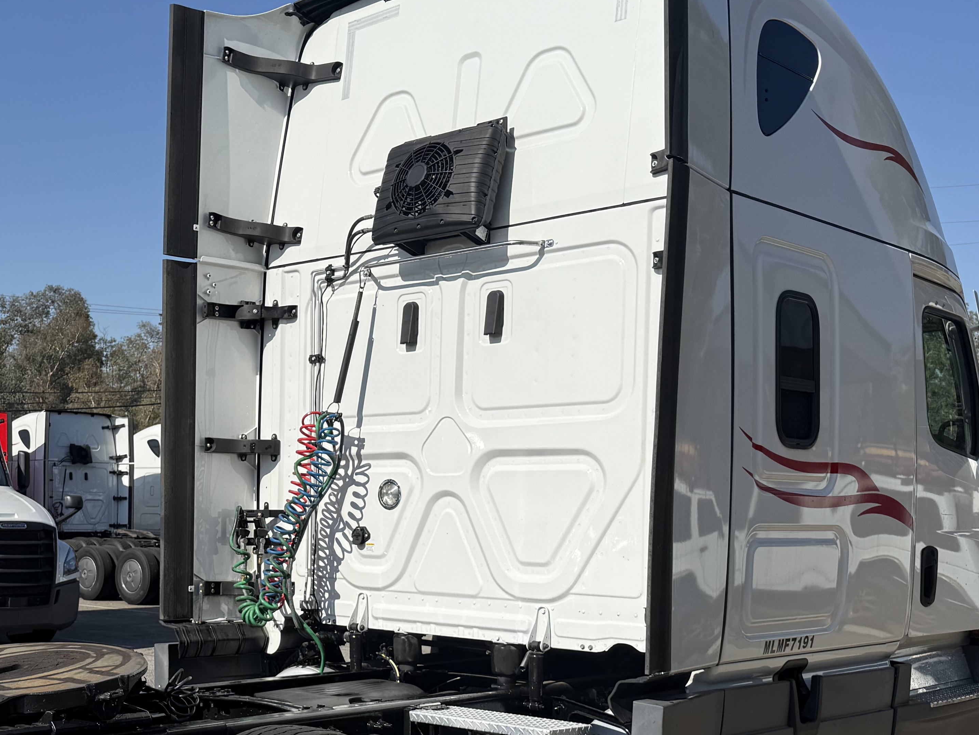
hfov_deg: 38.9
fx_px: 1358
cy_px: 528
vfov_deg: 29.9
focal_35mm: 48
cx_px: 276
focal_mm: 6.76
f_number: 1.78
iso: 80
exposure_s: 1/7353
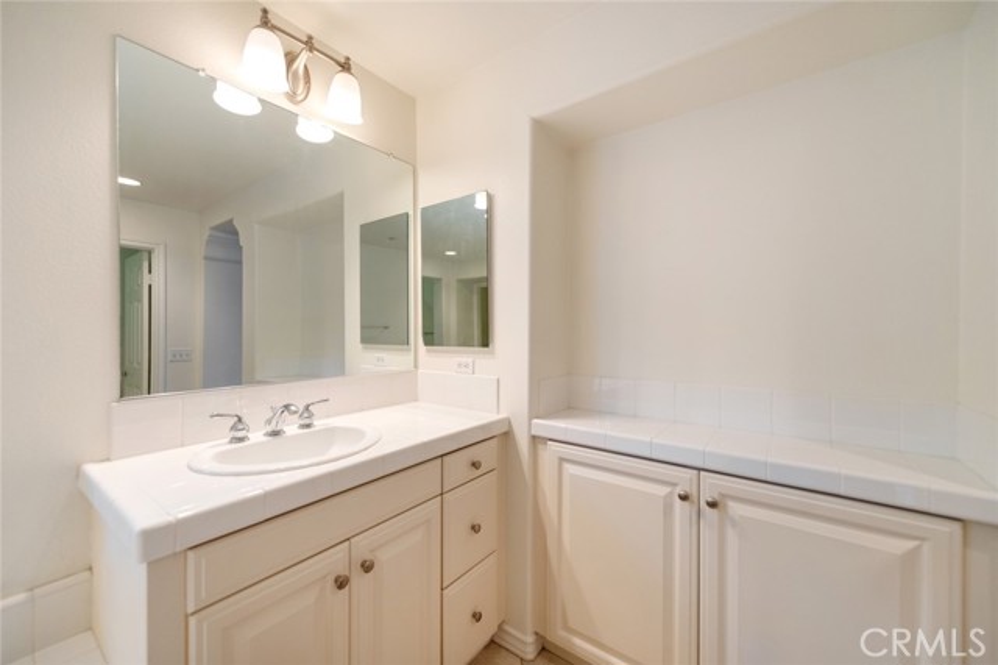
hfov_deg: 104.3
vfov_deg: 81.1
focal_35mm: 14
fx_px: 388
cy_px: 332
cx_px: 499
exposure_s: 1/200
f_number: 2.8
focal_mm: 14
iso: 400
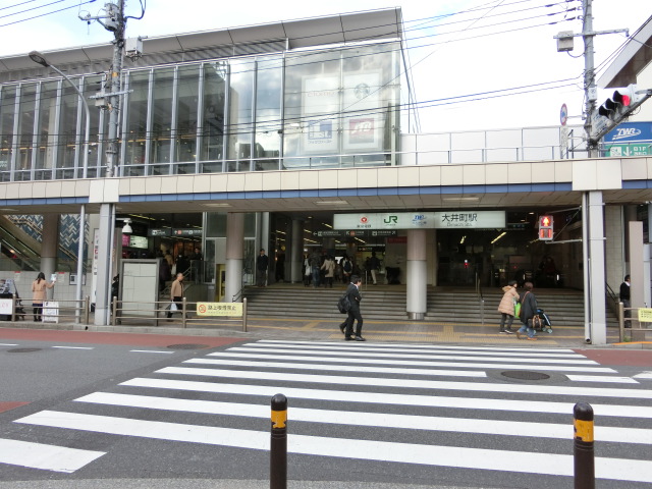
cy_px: 244
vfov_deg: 54.9
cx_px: 326
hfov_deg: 69.4
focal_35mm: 25
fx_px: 471
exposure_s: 1/200
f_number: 3.5
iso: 80
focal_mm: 4.5
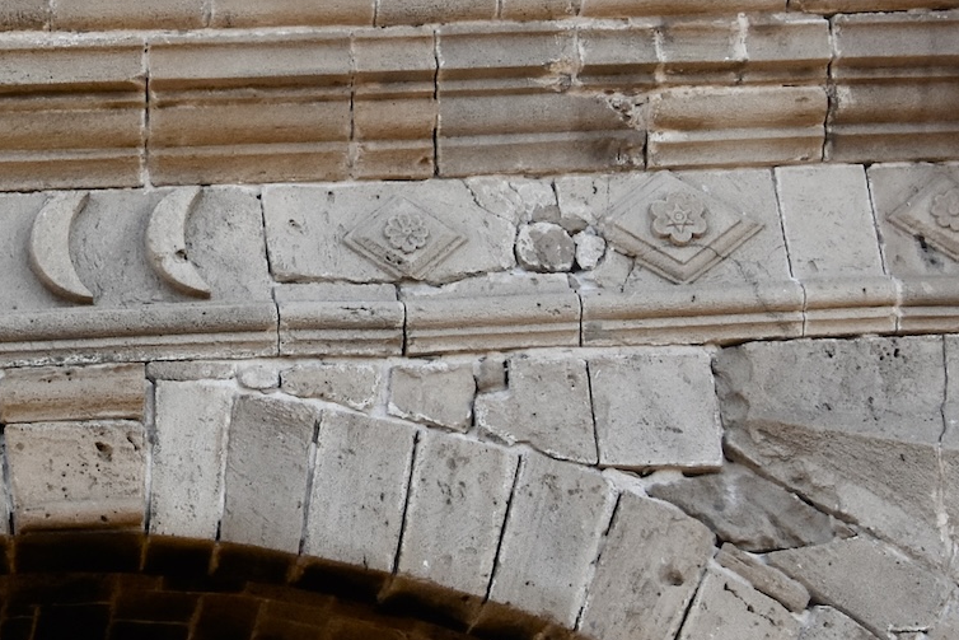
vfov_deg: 13.0
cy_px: 98
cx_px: 11
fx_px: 2797
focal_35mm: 105
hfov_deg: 18.9
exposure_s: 1/500
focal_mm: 22
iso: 560
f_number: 8
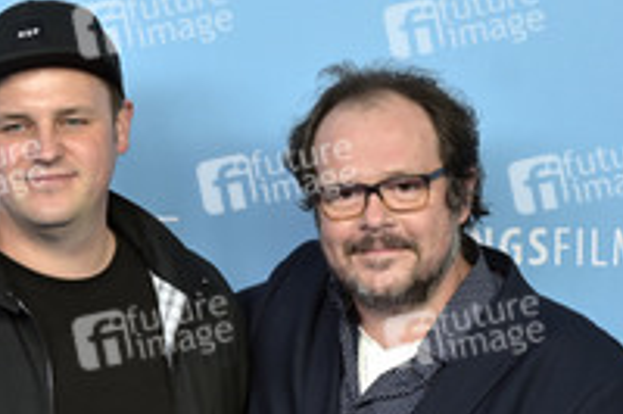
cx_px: 195
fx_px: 2732
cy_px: 411
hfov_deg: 13.0
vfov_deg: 8.6
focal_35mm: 158
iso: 160
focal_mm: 70
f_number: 4
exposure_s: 1/200
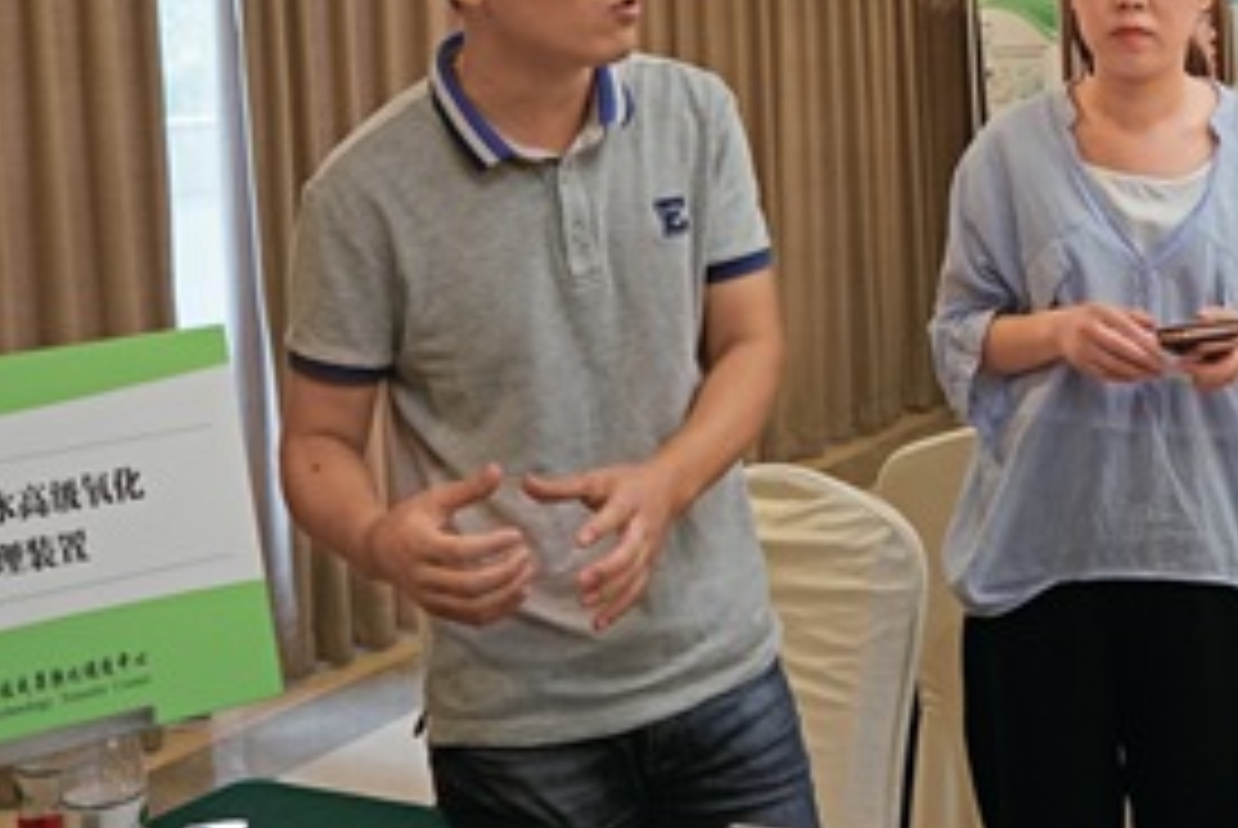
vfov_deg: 23.1
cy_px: 173
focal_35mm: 58
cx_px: 873
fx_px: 1997
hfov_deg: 34.0
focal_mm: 29
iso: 1600
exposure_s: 1/160
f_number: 4
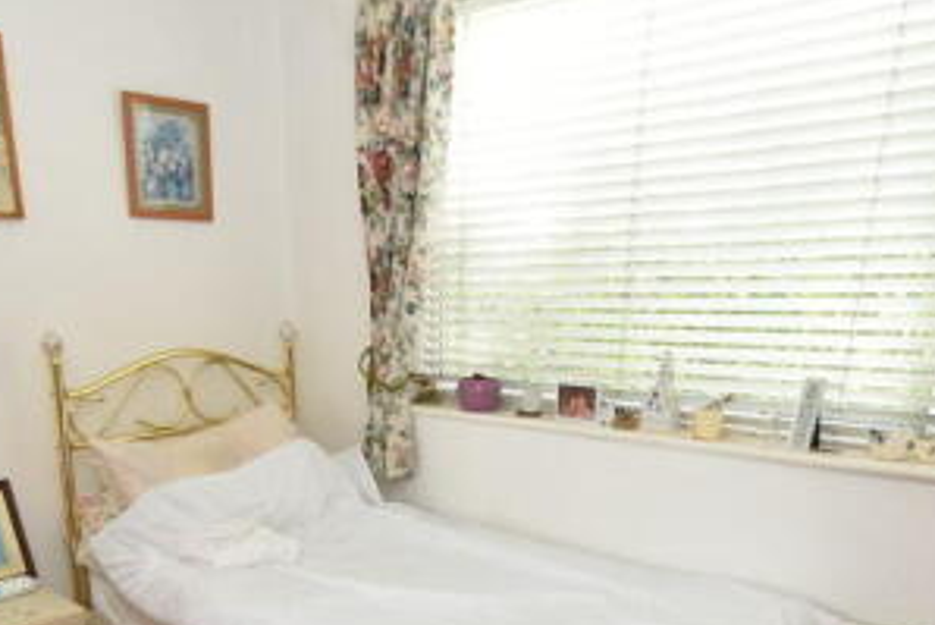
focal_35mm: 33
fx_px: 857
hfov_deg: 57.1
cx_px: 428
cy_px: 576
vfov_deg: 37.1
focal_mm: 10
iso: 800
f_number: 4
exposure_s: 1/60
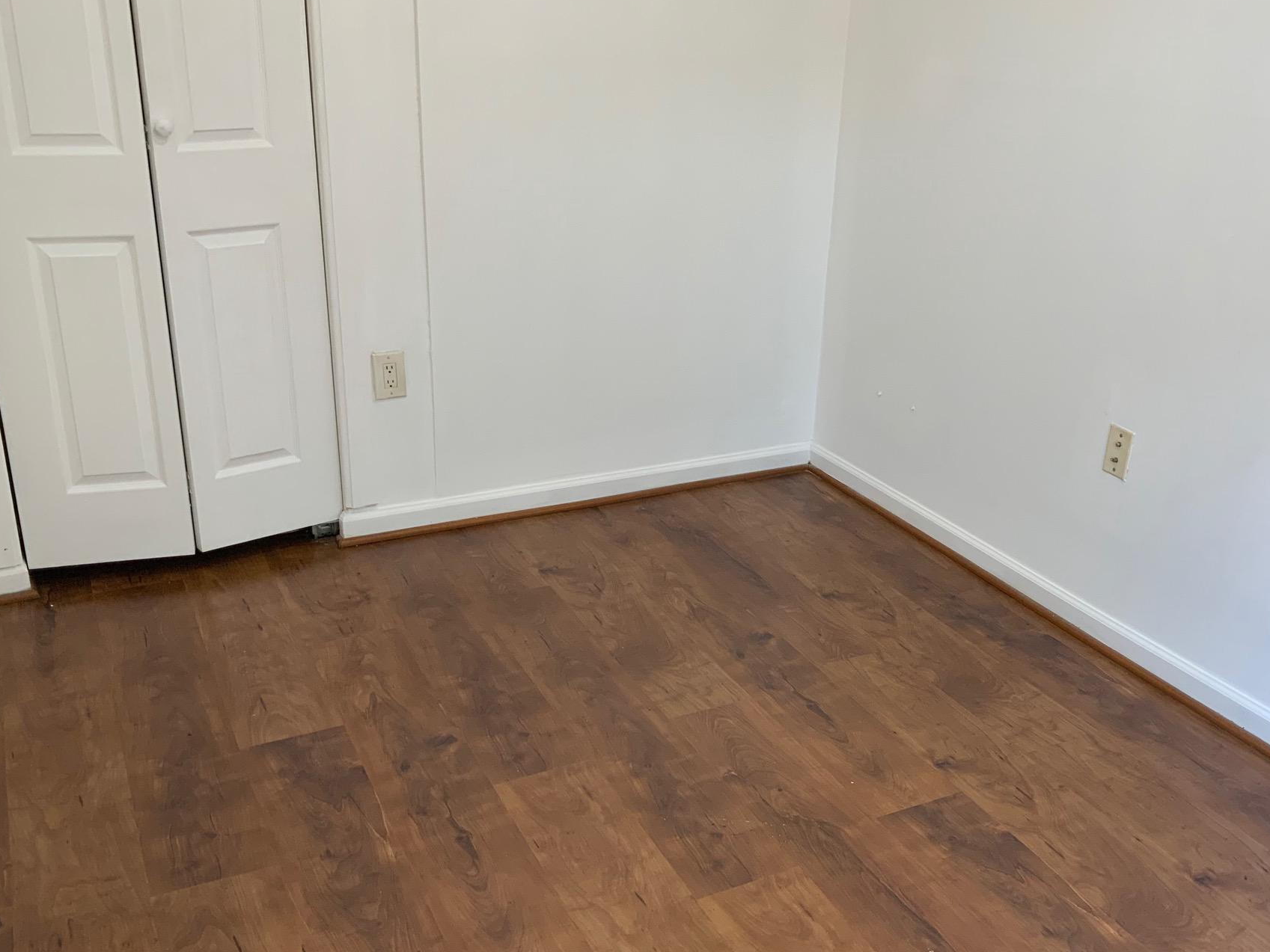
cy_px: 503
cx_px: 713
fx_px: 1284
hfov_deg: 52.5
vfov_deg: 40.7
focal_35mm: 35
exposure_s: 1/60
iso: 40
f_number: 1.8
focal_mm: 3
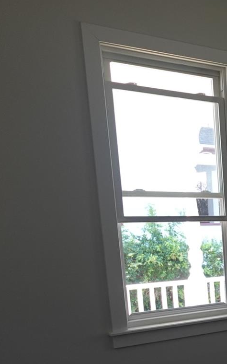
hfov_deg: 17.7
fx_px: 545
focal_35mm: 55
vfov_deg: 35.4
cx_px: 435
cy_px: 305
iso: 125
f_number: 2
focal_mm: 7.6
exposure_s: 1/100
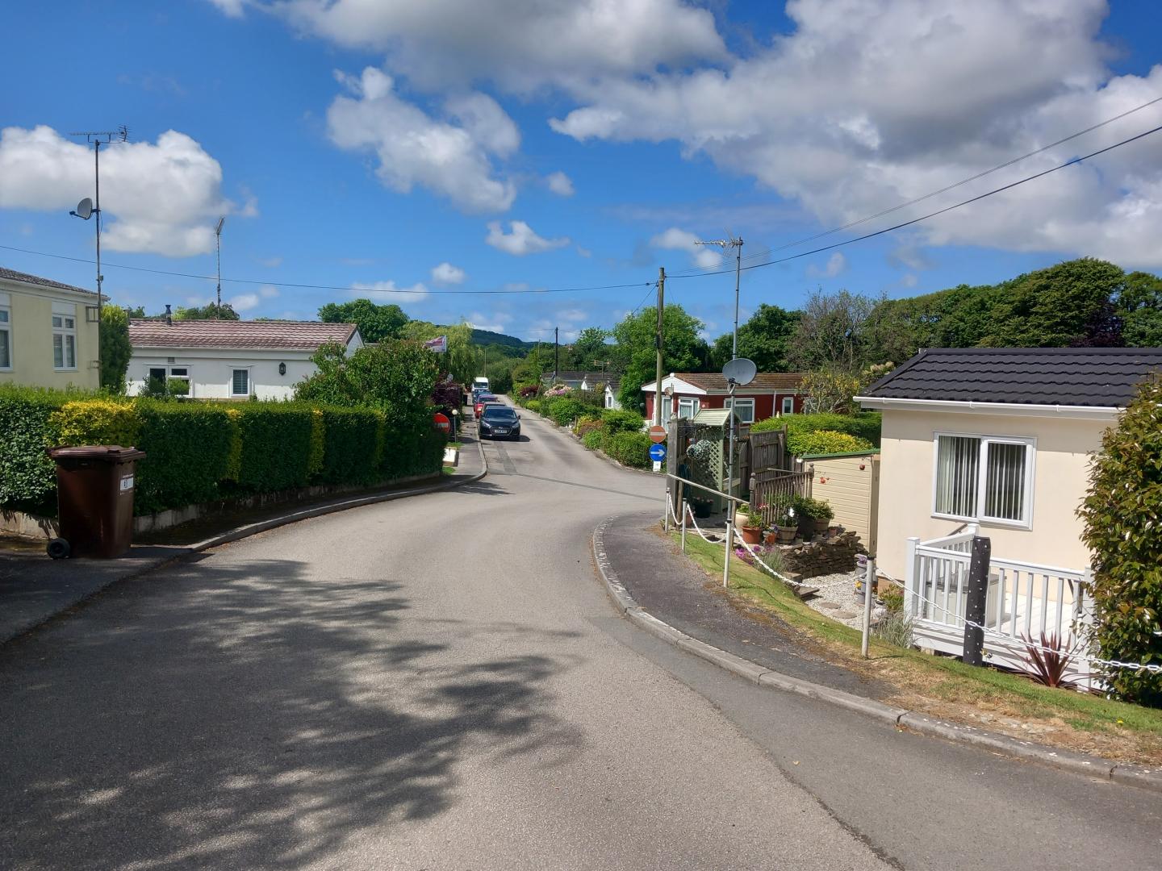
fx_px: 906
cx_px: 581
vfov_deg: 51.4
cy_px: 436
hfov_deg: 65.3
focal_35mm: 27
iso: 20
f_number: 1.8
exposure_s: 1/682
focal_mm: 4
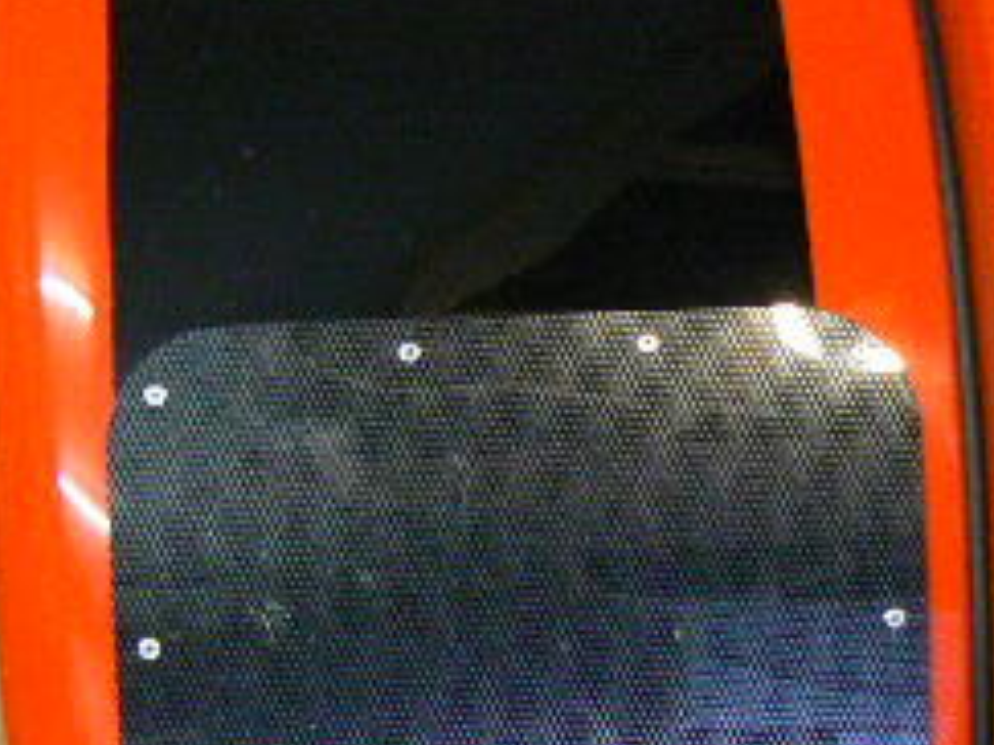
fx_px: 2727
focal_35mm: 95
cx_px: 597
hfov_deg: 20.6
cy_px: 864
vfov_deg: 15.1
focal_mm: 6
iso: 200
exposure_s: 1/8
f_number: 2.8
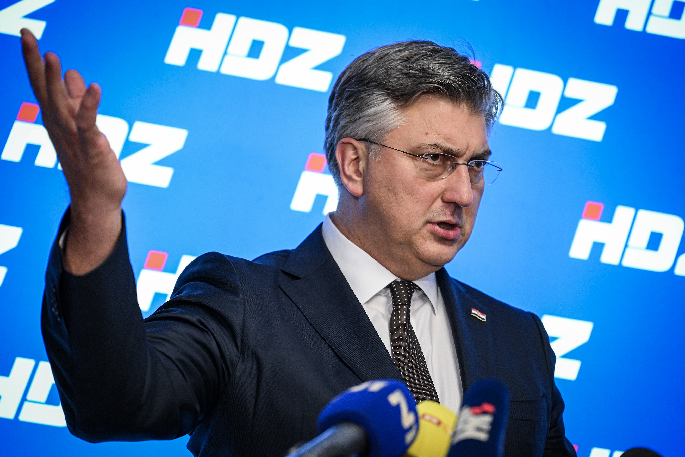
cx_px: 342
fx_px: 1998
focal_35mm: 105
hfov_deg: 19.5
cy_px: 228
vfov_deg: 13.0
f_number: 4
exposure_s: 1/250
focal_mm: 105
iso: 2000
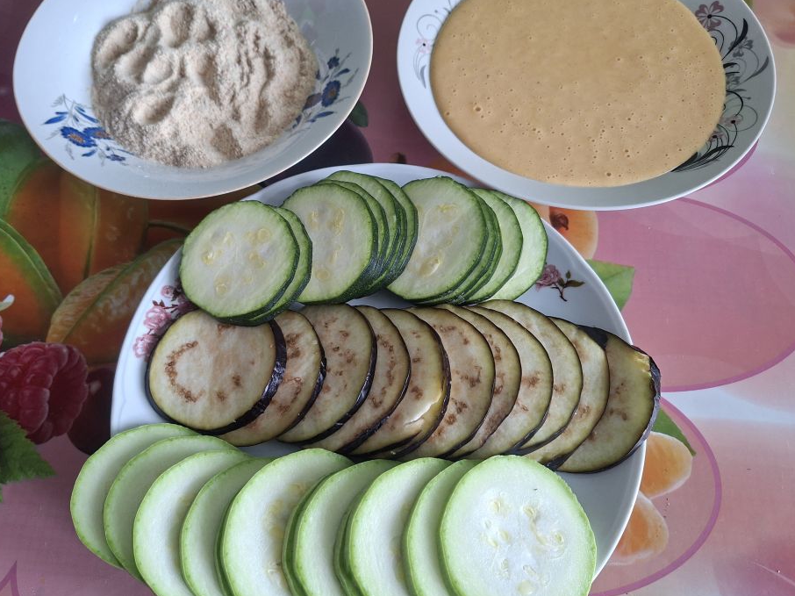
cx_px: 354
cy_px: 306
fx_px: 597
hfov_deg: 67.1
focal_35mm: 26
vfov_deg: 53.0
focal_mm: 5.54
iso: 200
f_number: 1.8
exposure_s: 1/100
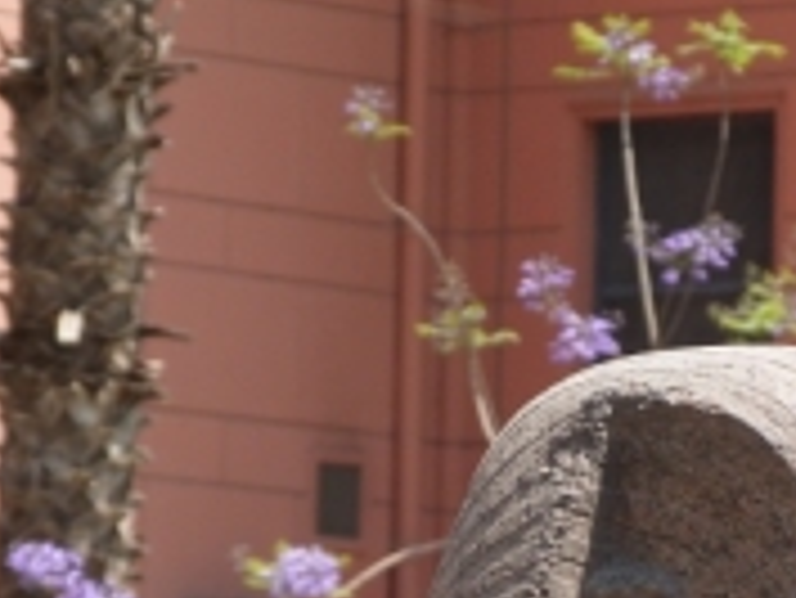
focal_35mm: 612
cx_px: 549
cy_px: 589
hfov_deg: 3.2
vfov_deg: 2.4
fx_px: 14083
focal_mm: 48.8
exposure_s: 1/250
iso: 80
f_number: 4.5
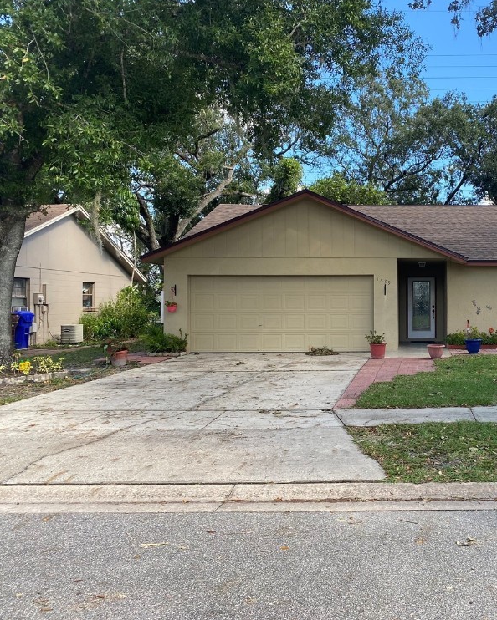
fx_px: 643
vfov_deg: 51.5
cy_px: 301
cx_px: 423
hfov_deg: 39.9
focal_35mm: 35
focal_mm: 4.25
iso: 32
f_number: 1.8
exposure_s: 1/549
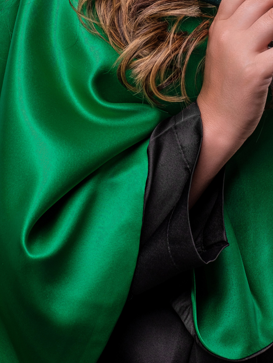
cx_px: 162
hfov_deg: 8.3
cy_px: -12
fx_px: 1892
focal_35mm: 180
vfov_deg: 10.9
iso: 200
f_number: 7.1
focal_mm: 50
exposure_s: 1/100
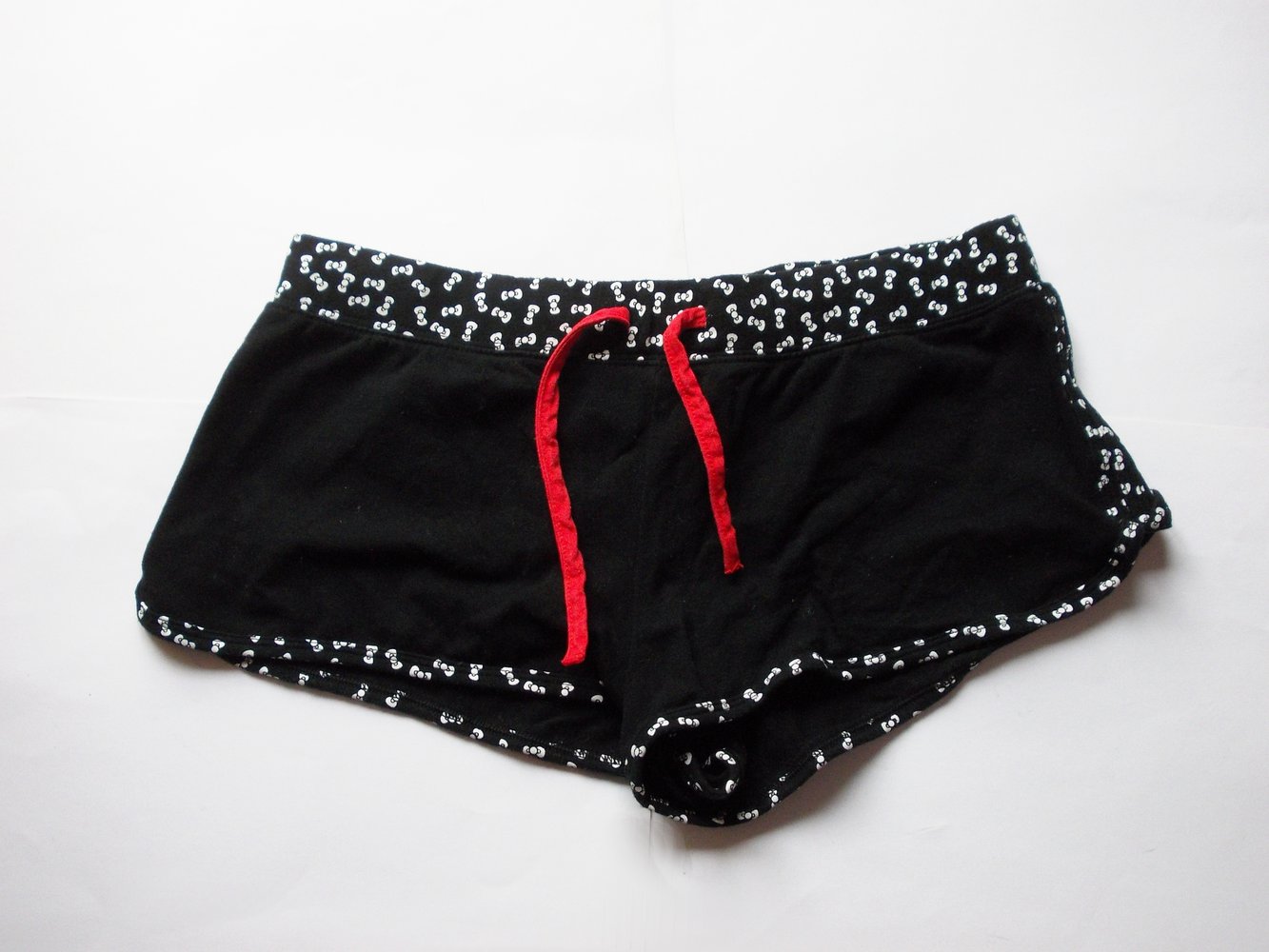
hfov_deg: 43.8
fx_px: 1576
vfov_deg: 33.6
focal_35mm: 43
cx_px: 634
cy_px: 476
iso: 125
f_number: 3.3
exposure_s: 1/30
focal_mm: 6.1
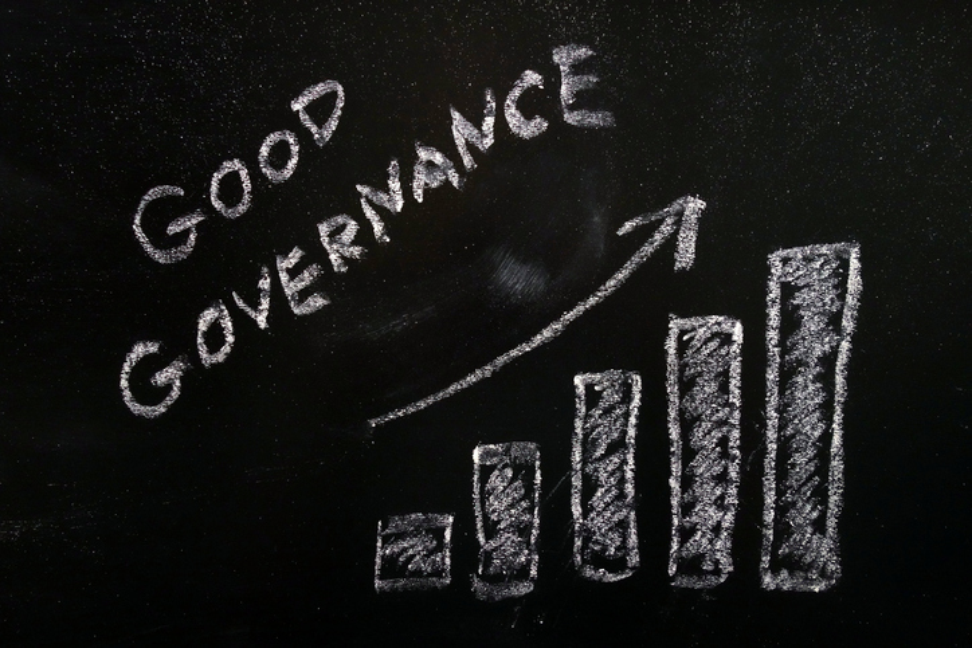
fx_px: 756
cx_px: 486
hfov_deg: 65.5
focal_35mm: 28
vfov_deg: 46.4
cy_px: 324
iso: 800
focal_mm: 10.4
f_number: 3.2
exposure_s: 1/60
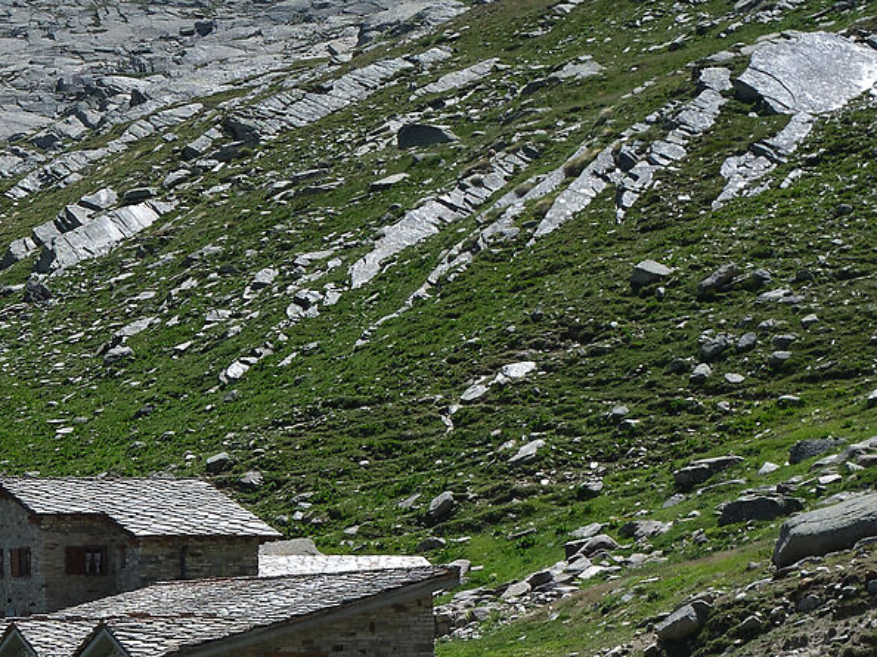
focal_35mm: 136
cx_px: -563
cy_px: 397
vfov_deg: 10.9
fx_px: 3444
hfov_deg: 13.4
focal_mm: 23
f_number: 7.1
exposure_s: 1/250
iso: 80
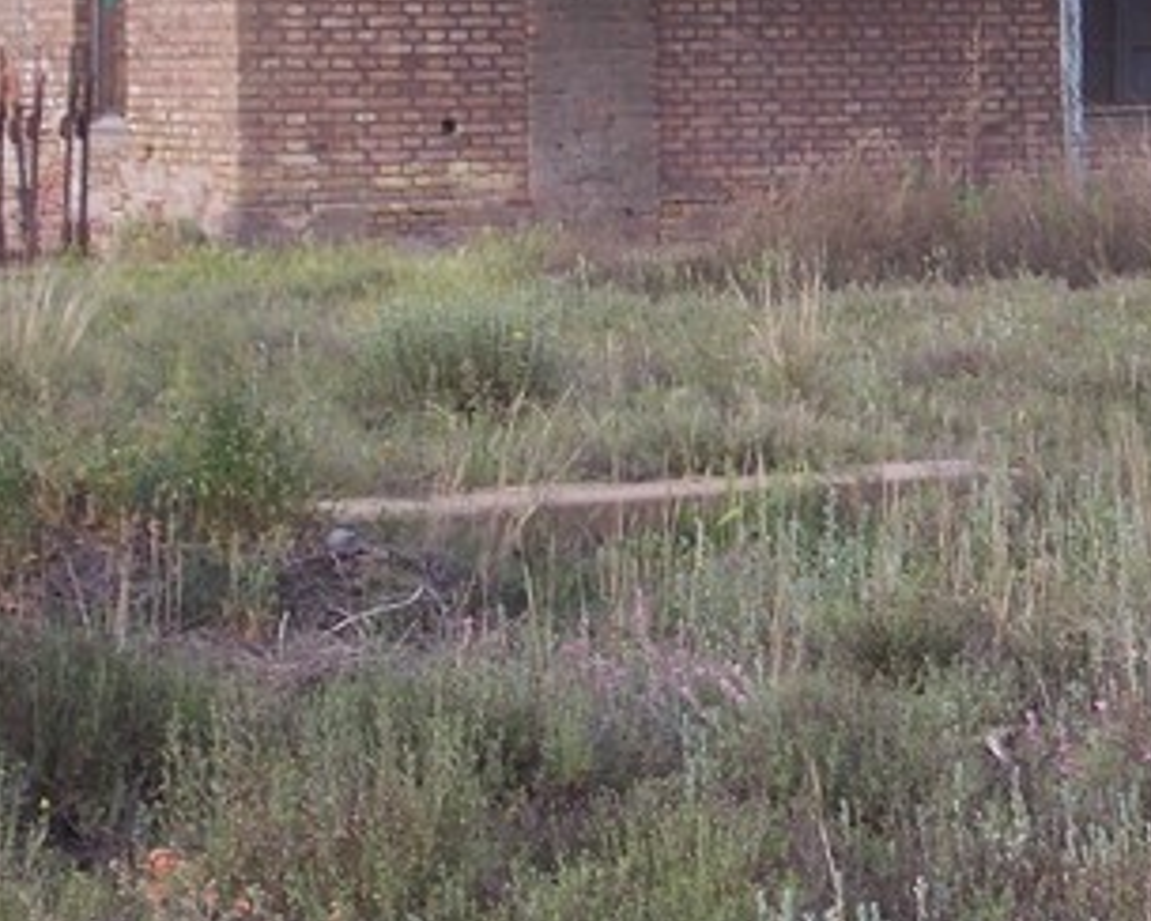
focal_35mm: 125
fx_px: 4258
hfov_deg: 15.3
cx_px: 977
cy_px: 34
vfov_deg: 12.2
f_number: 3.6
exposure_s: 1/200
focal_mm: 7.2
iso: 80
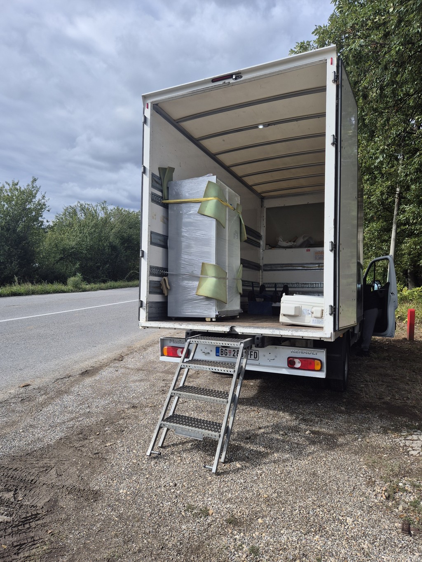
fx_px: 374
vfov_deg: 73.9
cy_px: 281
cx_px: 211
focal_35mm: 23
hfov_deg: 58.9
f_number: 1.8
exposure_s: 1/1276
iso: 25
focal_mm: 5.4
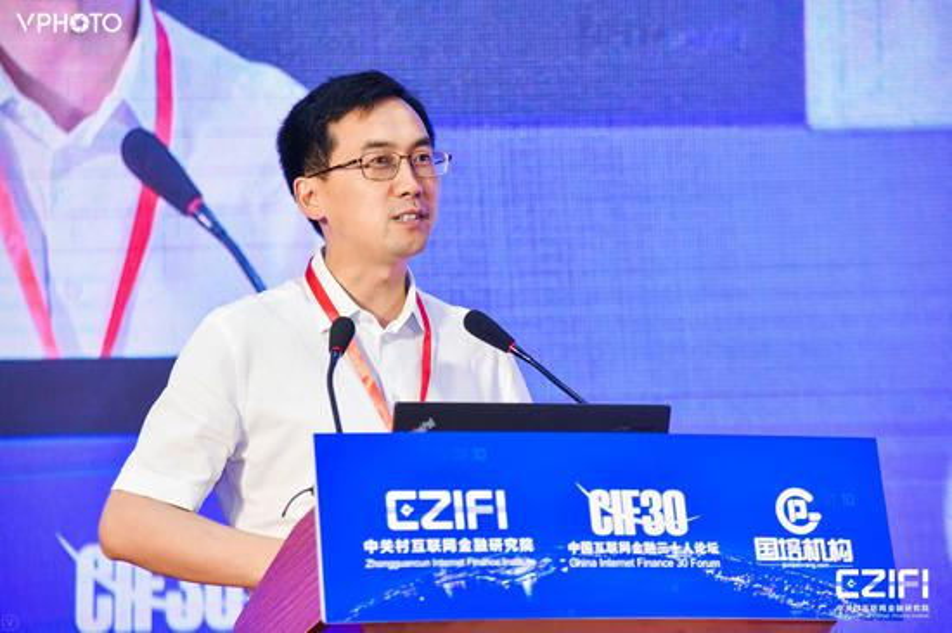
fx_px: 3171
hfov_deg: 17.1
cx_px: 476
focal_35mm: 120
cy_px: 316
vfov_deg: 11.4
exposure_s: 1/160
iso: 1250
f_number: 5
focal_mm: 120
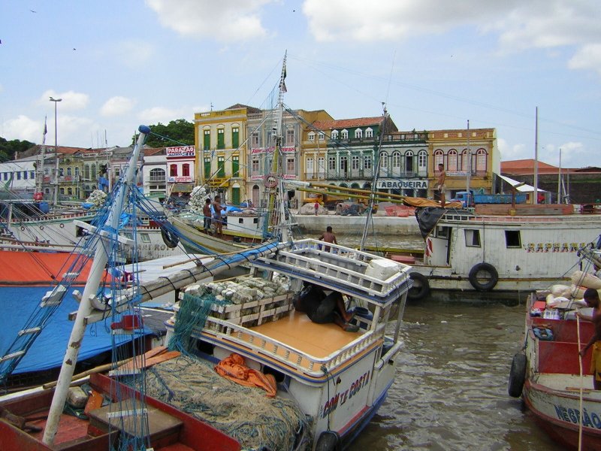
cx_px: 300
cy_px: 226
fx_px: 625
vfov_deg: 39.7
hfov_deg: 51.4
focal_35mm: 36
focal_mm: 4.7
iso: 50
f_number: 5.2
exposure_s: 1/343
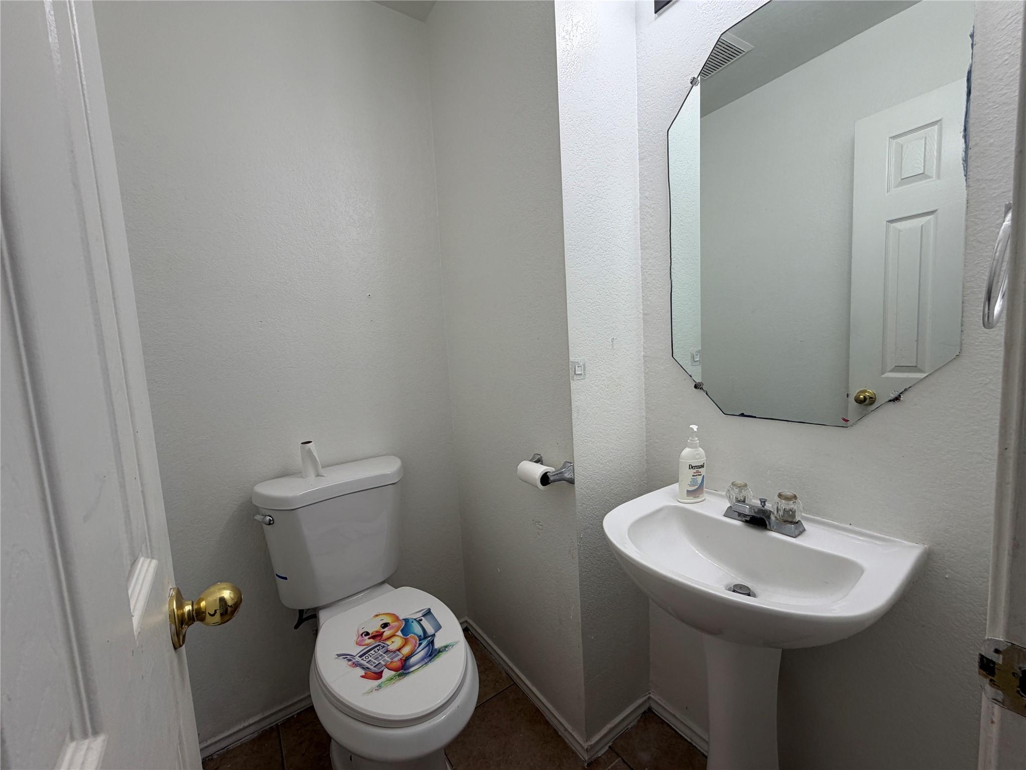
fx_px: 415
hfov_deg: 102.1
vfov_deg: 85.7
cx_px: 513
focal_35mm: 14
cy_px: 385
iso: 50
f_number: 2.2
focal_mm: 2.22
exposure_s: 1/121
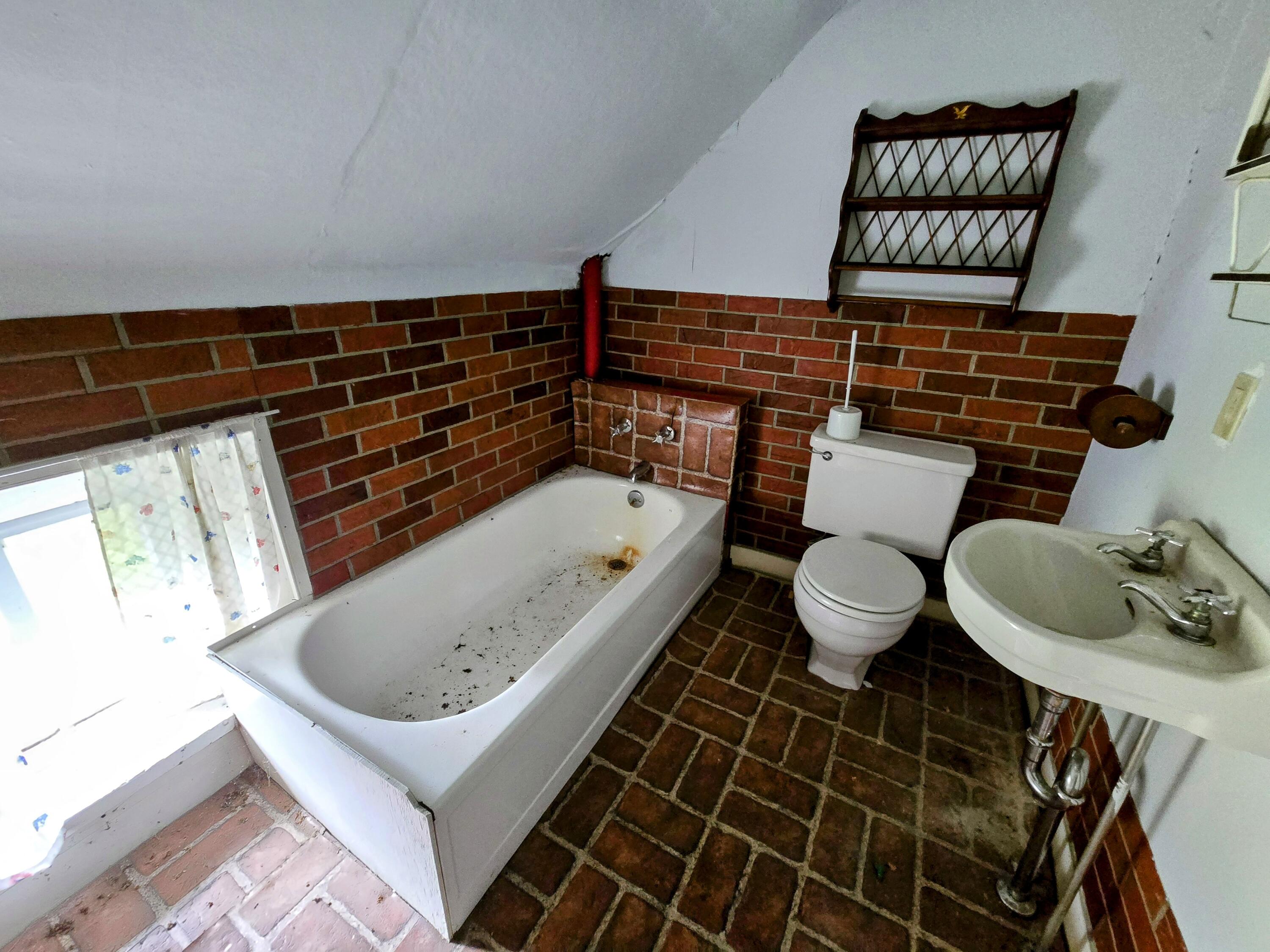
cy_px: 476
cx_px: 635
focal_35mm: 13
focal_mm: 2.2
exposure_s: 1/60
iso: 800
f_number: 2.2
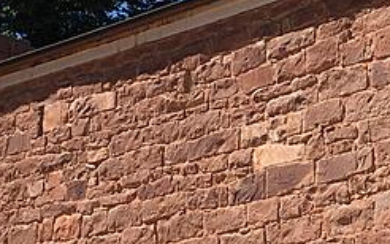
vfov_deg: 10.2
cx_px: 490
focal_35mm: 128
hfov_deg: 15.6
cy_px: 239
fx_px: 1361
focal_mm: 4.15
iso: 32
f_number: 2.2
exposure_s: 1/1647
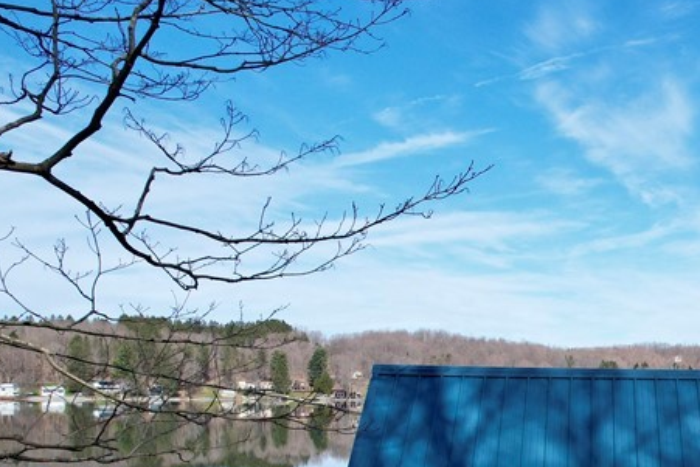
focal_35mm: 53
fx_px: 1031
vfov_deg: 24.6
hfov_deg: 32.8
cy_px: 445
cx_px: 775
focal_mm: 8.38
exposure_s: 1/2000
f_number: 2.8
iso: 140
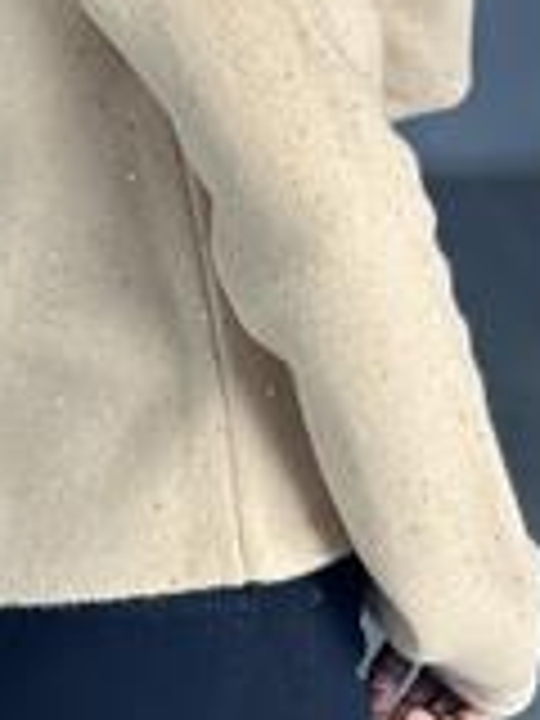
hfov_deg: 9.7
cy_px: 130
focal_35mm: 152
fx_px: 3162
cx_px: 18
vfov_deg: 12.9
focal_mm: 6.86
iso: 125
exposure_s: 1/114
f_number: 1.78
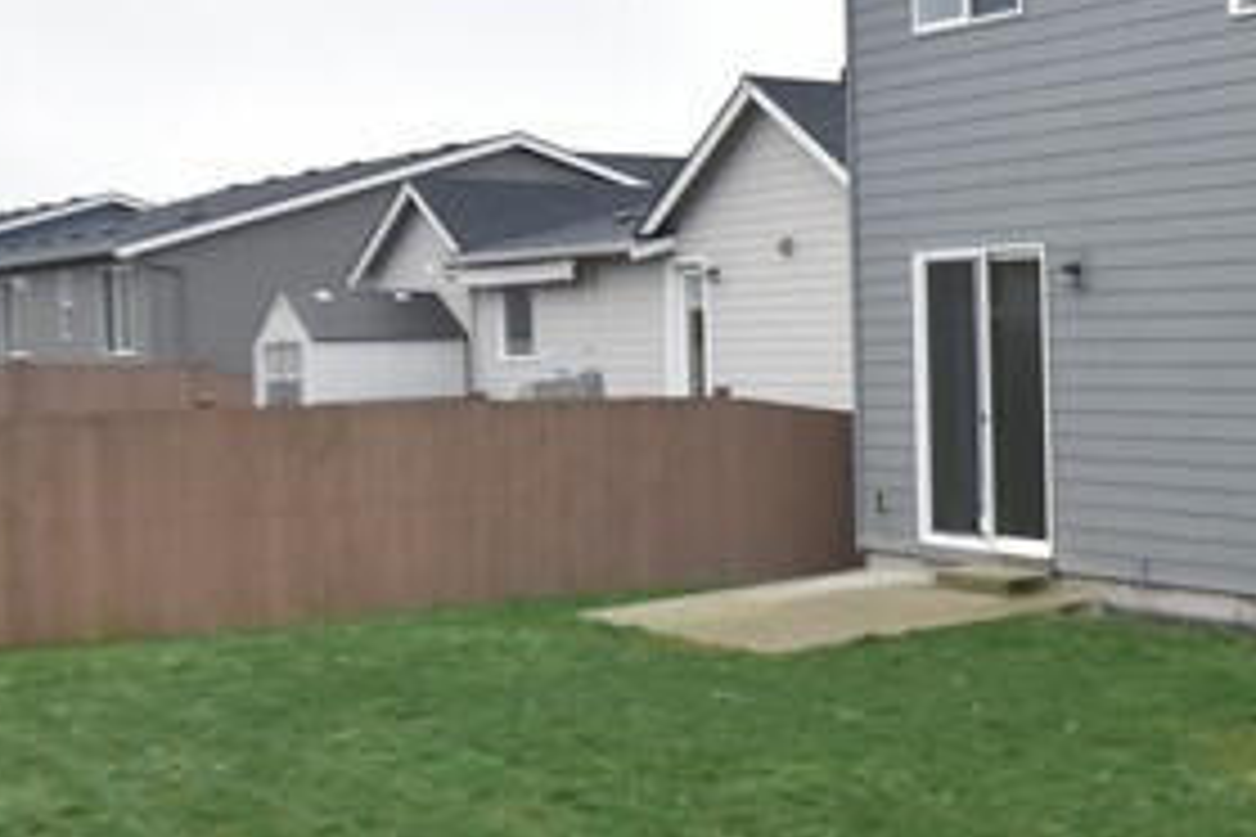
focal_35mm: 55
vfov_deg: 24.5
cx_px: 1441
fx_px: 1919
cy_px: 254
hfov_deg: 31.4
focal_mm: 10
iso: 720
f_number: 3.5
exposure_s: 1/250
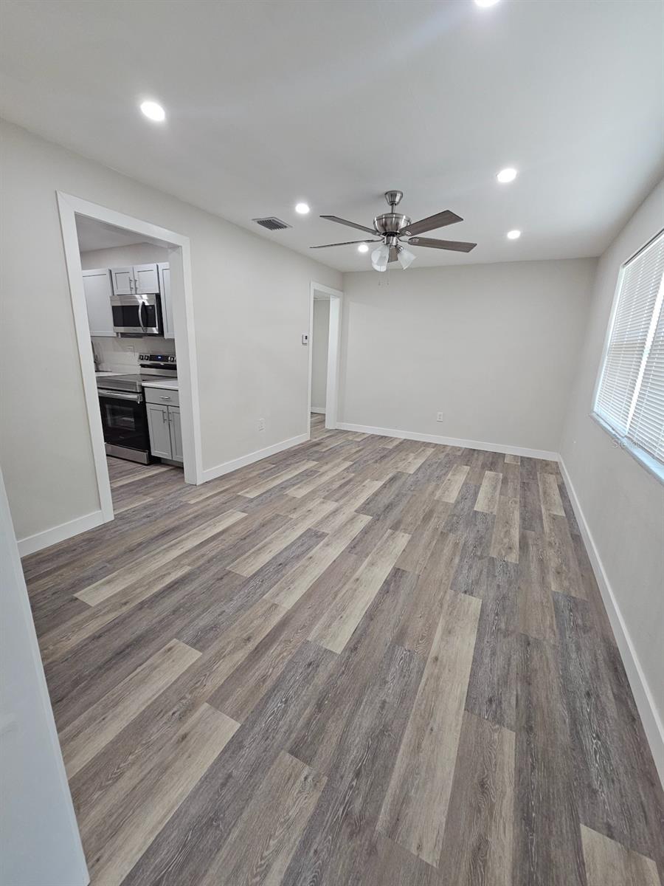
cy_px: 443
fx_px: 332
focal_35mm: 13
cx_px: 332
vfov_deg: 106.2
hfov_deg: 89.9
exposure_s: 1/60
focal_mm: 2.2
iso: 160
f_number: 2.2
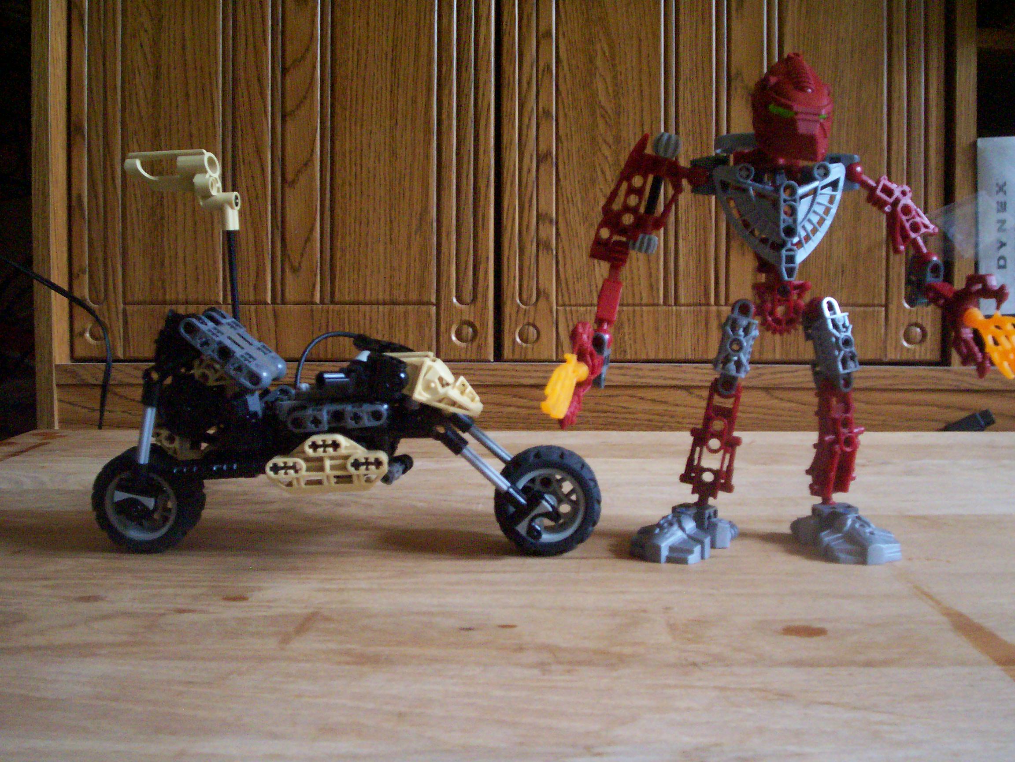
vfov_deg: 39.7
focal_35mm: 36
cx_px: 508
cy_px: 381
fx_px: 1056
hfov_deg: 51.4
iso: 378
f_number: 4.5
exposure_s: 1/8
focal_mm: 5.9
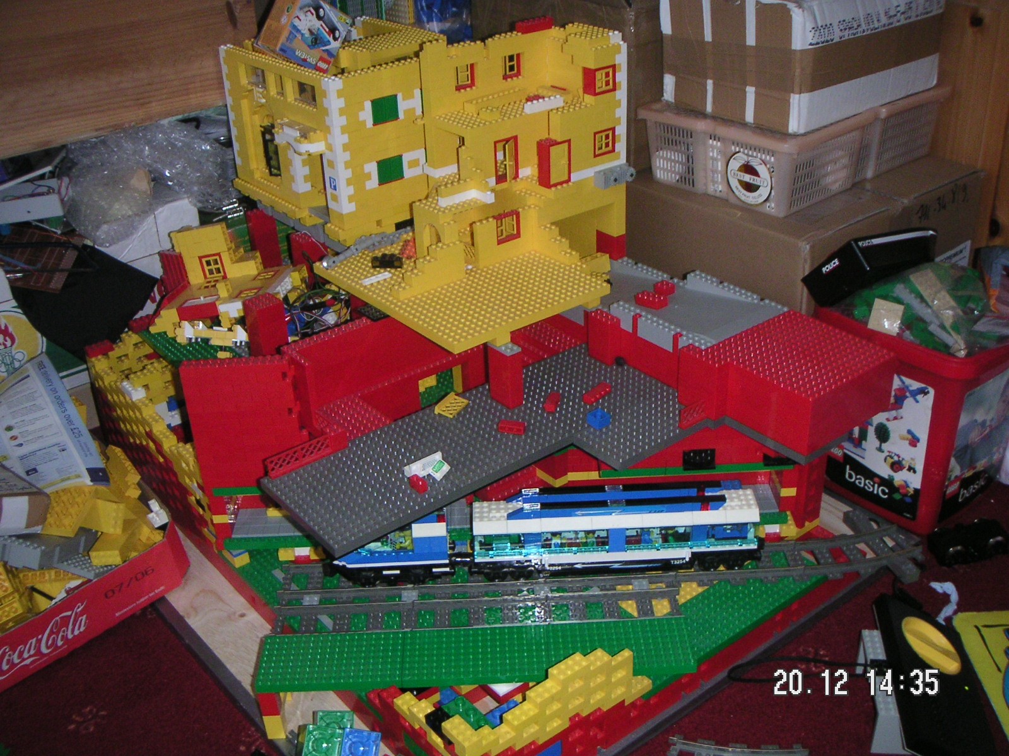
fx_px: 1108
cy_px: 378
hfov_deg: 49.0
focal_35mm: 38
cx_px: 504
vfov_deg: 37.7
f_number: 2.8
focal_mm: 6
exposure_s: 1/45
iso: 160
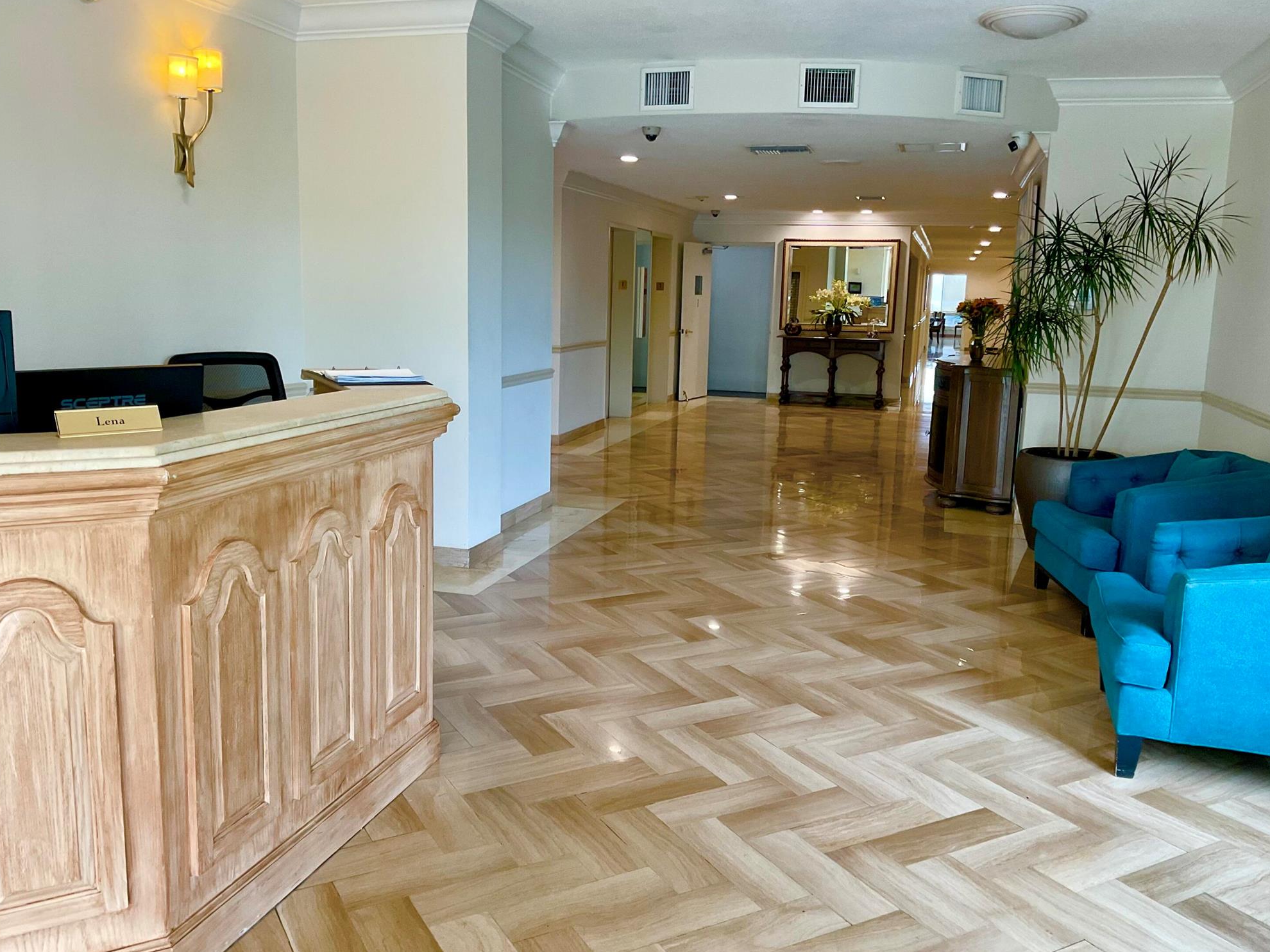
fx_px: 1101
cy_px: 467
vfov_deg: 46.8
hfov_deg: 60.0
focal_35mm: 30
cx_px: 637
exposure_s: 1/60
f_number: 1.8
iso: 50
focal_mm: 3
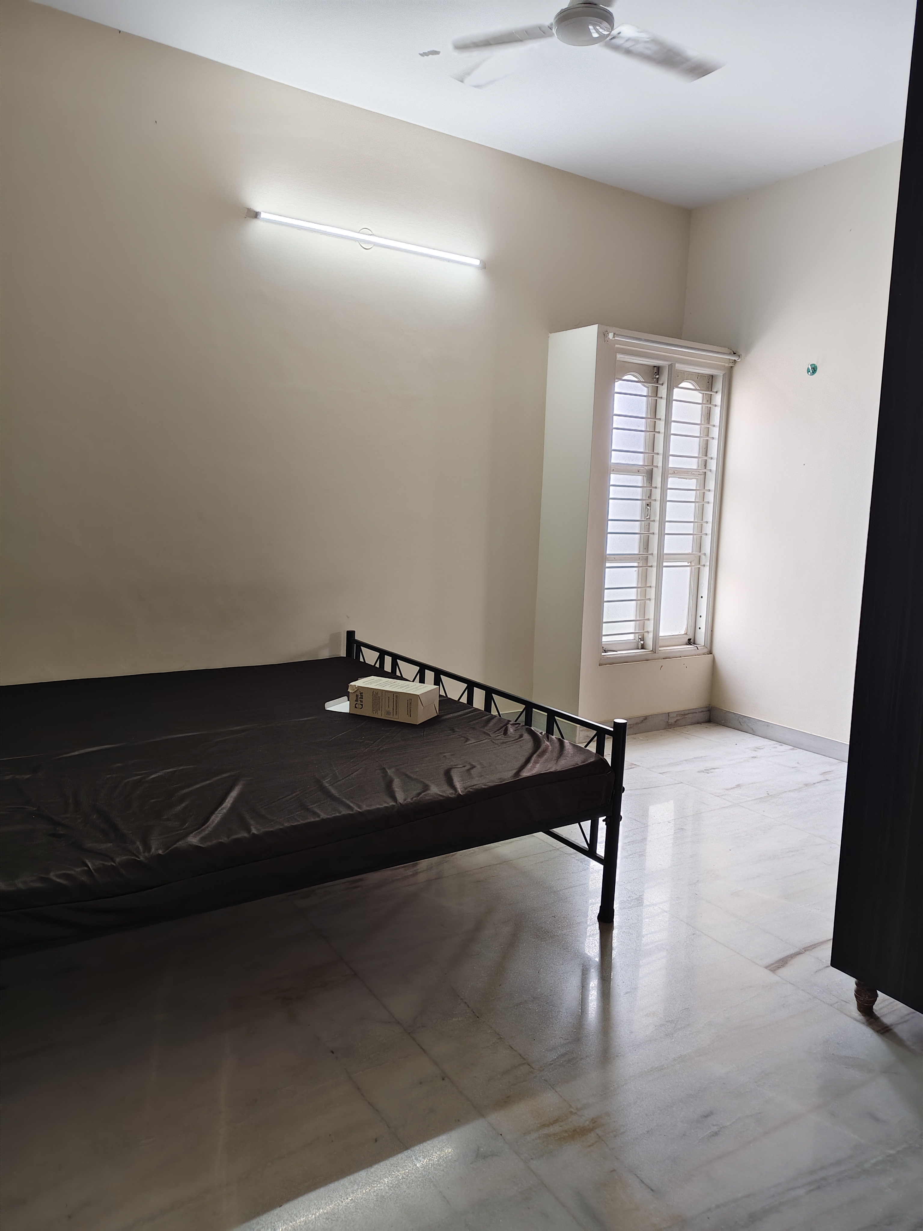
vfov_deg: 71.6
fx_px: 853
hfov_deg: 56.8
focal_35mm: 24
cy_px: 616
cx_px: 462
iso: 1469
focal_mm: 5.56
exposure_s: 1/100
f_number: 1.88
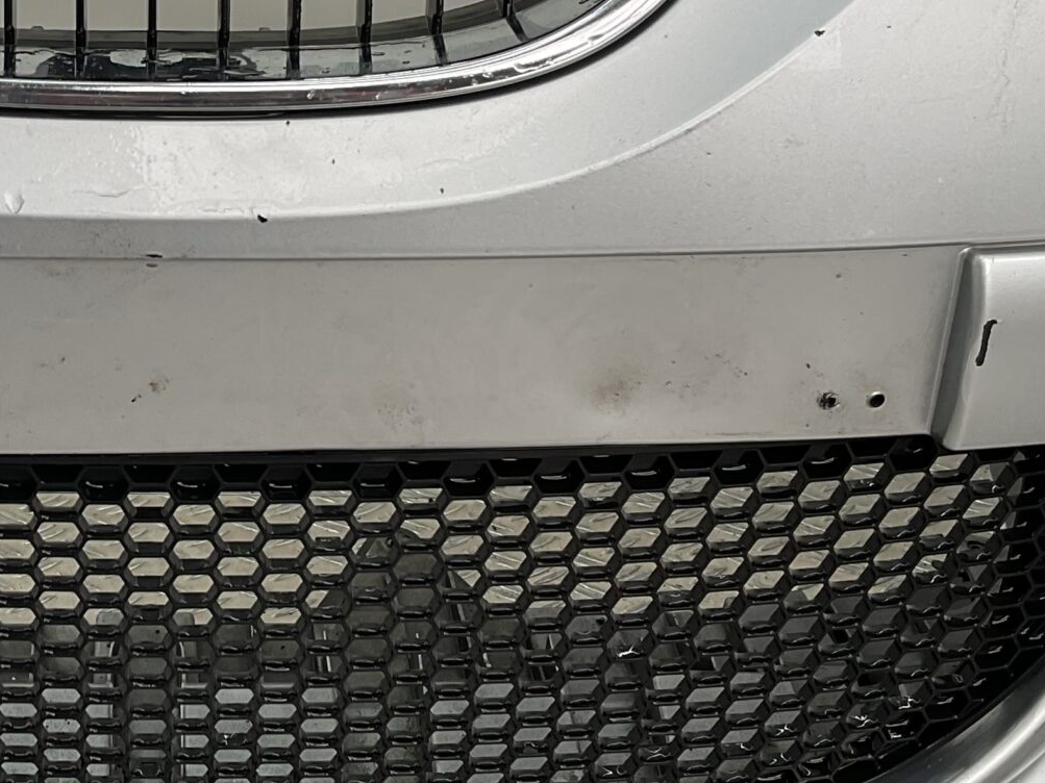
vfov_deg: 19.8
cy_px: 232
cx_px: 148
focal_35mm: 74
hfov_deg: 25.7
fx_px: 2234
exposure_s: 1/133
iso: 16
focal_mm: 3
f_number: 1.8
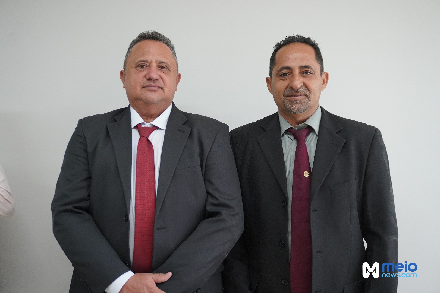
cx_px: 220
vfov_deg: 33.0
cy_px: 146
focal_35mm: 40
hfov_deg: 47.9
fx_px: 495
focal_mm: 27
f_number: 4.5
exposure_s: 1/160
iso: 1600
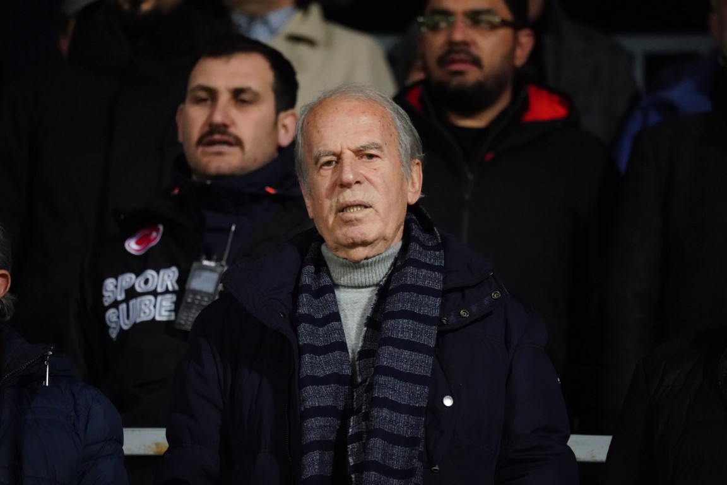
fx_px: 8077
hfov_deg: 5.2
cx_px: 364
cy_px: 242
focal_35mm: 400
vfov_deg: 3.4
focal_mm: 400
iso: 12800
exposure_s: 1/250
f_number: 6.3
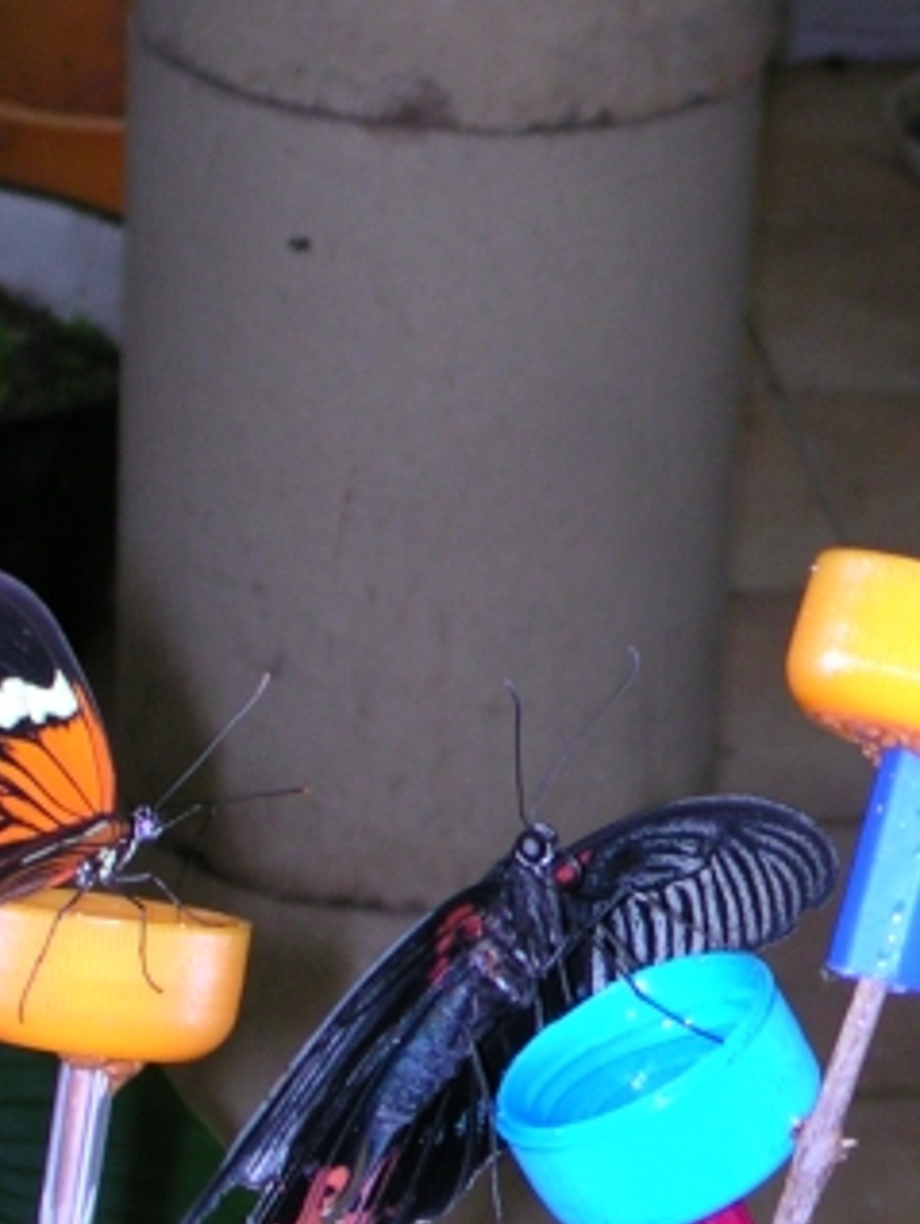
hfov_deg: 9.1
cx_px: 1170
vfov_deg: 12.3
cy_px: 597
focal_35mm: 161
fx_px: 5698
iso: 100
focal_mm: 9.7
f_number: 3.5
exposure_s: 1/60
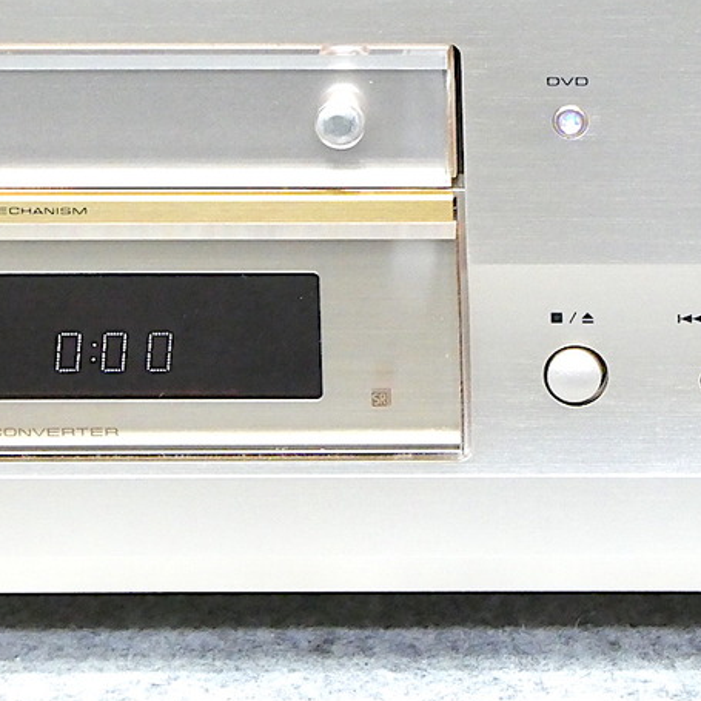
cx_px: 616
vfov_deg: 5.5
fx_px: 7354
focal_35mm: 321
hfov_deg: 5.4
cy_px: 228
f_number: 7.1
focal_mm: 30.9
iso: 1600
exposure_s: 1/10
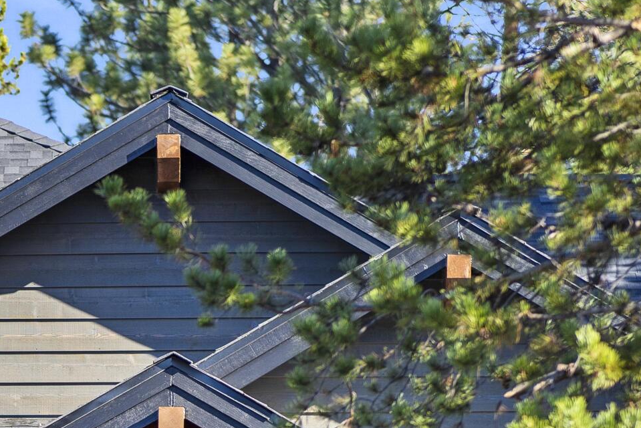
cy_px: 651
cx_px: -303
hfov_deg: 7.6
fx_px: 4737
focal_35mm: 266
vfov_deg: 5.1
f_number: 2.2
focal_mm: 85
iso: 100
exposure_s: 1/125
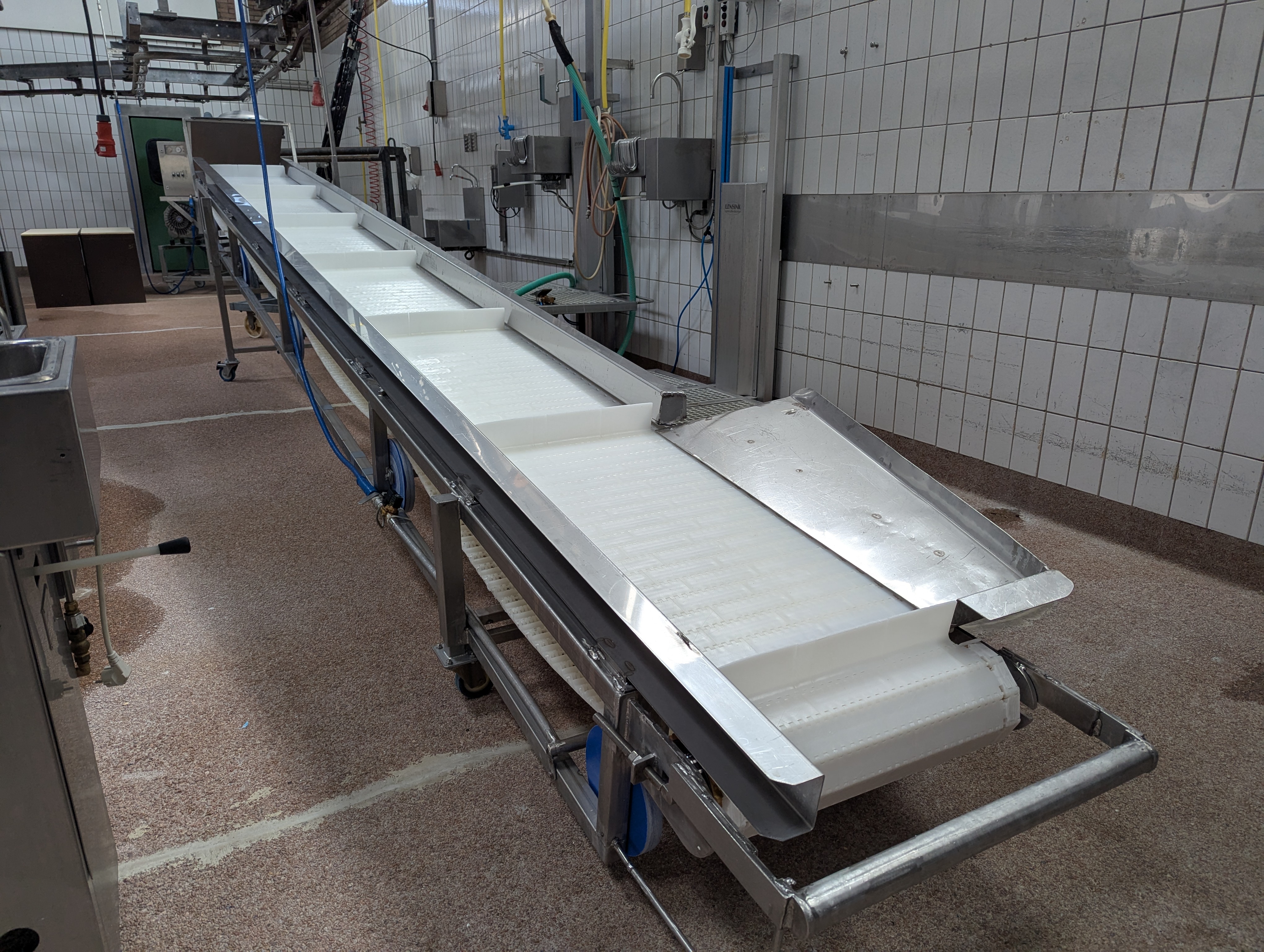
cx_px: 632
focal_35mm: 24
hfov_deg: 71.5
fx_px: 878
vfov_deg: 56.9
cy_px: 476
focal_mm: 6.81
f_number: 1.85
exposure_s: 1/73.7
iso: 73
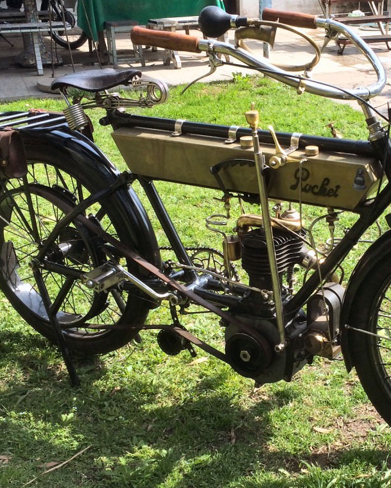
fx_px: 550
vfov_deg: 47.9
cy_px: 244
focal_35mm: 38
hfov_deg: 38.1
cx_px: 296
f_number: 2.2
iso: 32
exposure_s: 1/651
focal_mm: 4.15
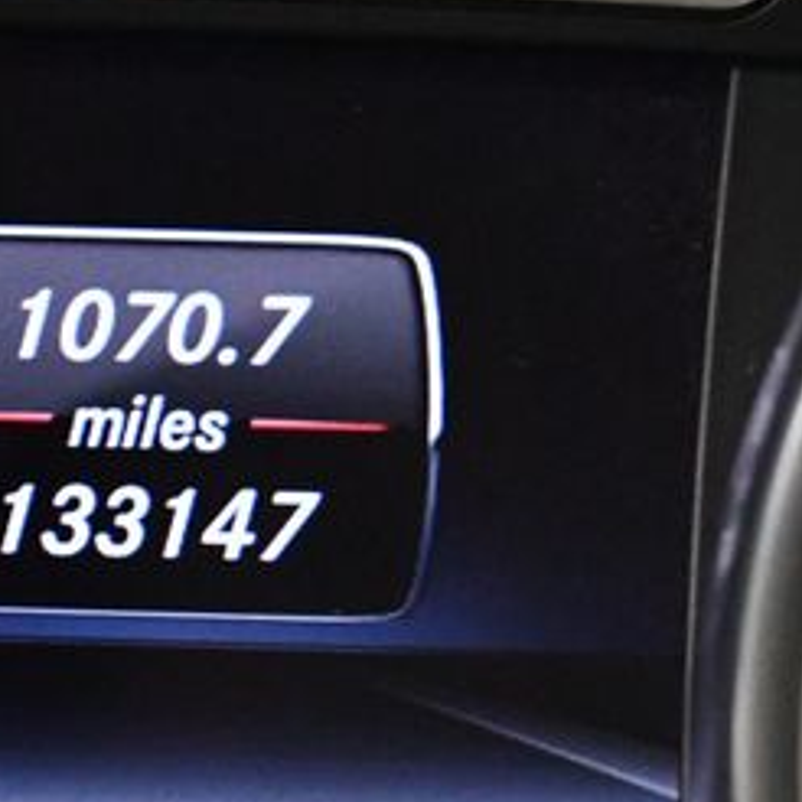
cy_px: 388
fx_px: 6370
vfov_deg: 7.2
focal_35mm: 243
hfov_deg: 7.2
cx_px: 231
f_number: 5.6
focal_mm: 55
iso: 9000
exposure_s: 1/60
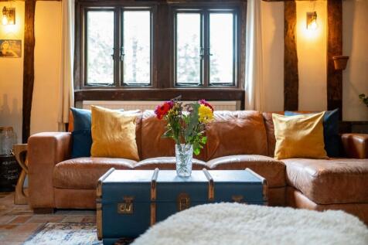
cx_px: 184
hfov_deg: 54.5
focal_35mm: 35
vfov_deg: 37.8
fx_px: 358
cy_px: 122
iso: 400
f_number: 1.4
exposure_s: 1/160
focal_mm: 23
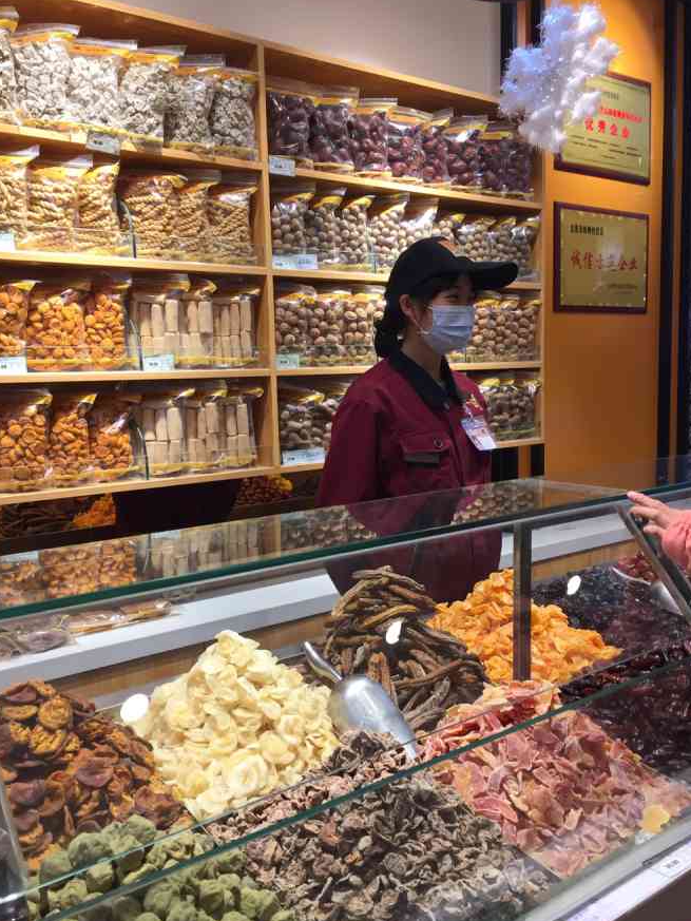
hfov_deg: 45.4
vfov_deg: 58.3
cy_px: 466
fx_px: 825
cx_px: 329
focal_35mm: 31
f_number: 2.2
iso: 32
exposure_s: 1/33
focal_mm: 4.15
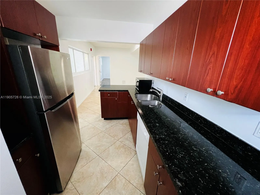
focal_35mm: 13
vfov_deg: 89.9
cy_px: 98
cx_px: 130
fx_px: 98
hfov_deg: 106.2
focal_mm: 1.57
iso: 400
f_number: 1.8
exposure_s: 1/60
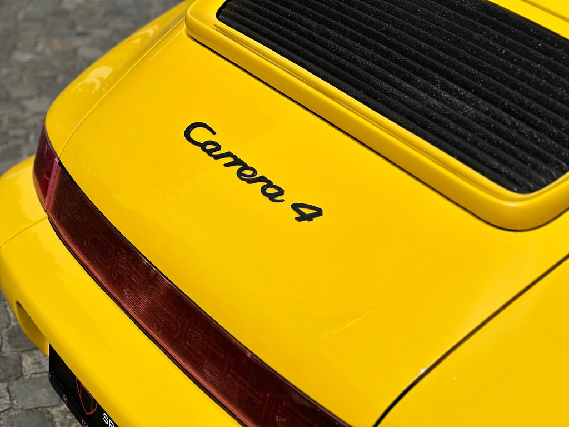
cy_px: 214
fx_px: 1266
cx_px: 284
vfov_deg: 19.1
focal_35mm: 77
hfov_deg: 25.3
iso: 32
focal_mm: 9
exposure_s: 1/1783
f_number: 2.8
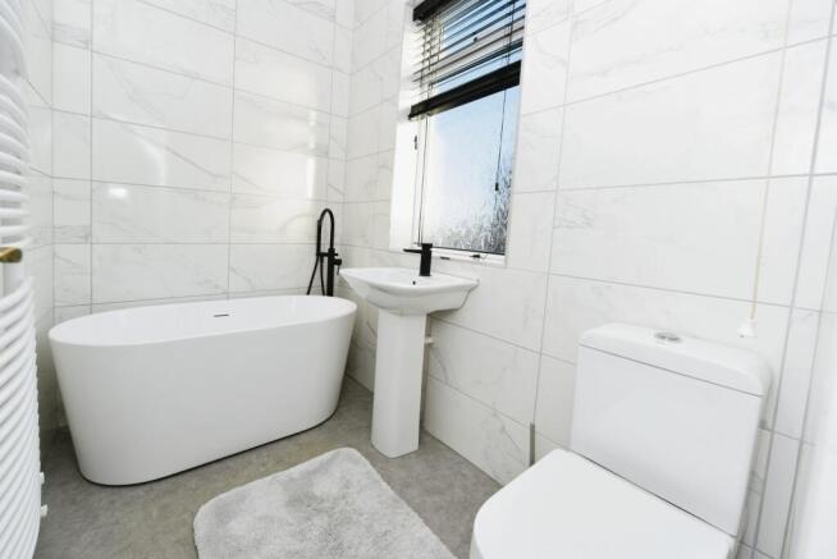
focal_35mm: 14
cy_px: 280
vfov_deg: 81.3
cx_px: 418
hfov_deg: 104.2
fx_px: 326
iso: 400
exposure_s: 1/180
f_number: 6.7
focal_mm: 14
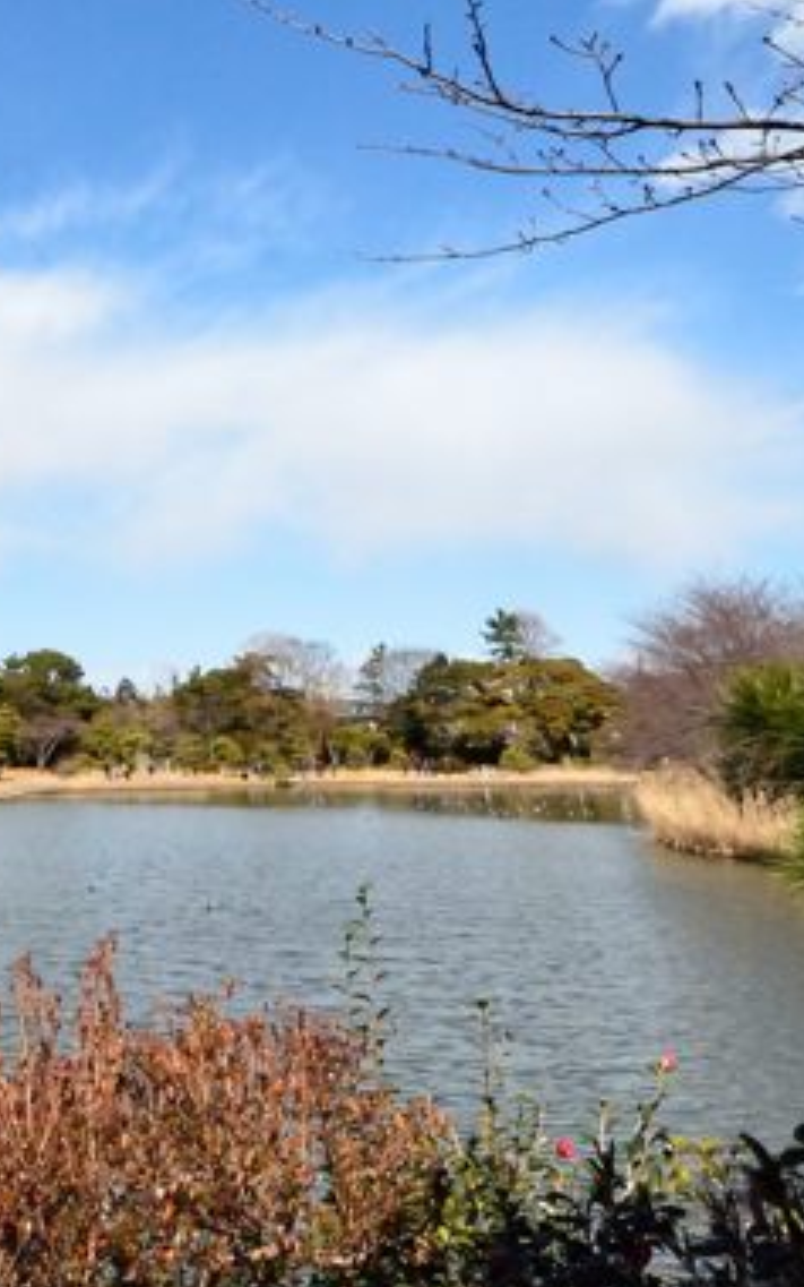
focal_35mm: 33
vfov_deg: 55.5
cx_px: 112
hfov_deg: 36.4
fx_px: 1156
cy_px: 333
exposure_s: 1/6400
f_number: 8
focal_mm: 8
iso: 1600
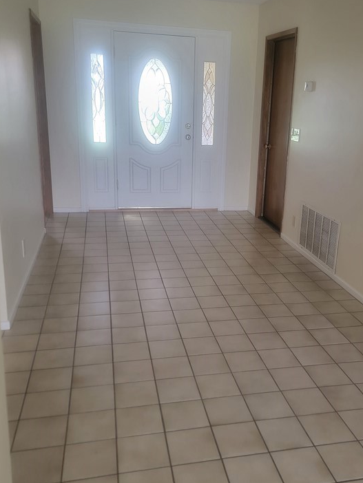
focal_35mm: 35
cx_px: 228
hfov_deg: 40.4
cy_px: 232
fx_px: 489
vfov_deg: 52.6
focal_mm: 6.7
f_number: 1.8
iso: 320
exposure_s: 1/40
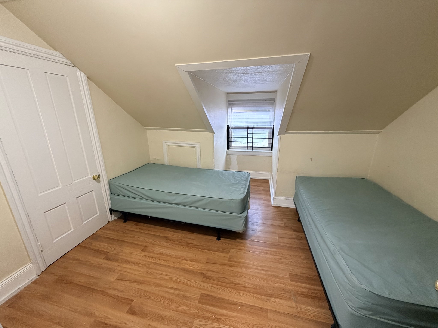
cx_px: 219
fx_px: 177
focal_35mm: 14
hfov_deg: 102.1
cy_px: 164
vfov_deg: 85.7
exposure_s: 1/60
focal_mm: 2.22
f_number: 2.2
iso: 400
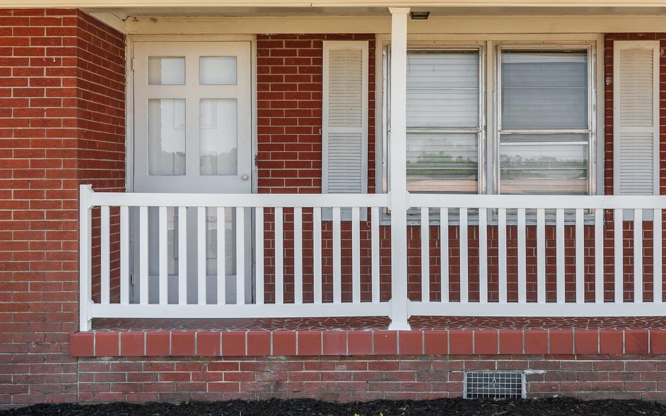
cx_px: 391
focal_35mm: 50
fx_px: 907
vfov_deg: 25.7
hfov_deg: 40.2
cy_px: 150
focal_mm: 35
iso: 400
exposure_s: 1/320
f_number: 9
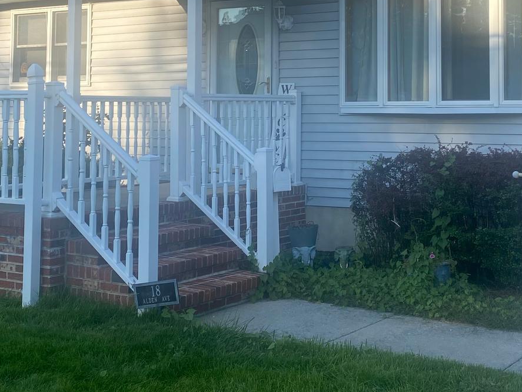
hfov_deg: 31.9
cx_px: 348
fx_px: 905
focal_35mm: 60
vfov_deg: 24.1
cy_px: 79
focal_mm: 4.25
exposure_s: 1/1135
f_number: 1.8
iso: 32
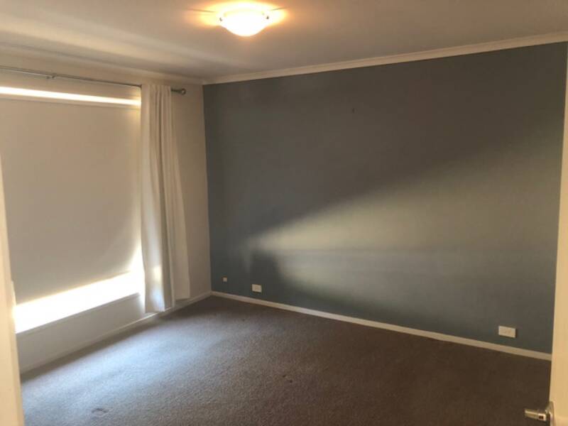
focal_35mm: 29
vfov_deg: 48.2
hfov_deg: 61.7
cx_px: 284
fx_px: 476
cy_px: 213
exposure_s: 1/17
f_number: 1.8
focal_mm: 3.99
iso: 64
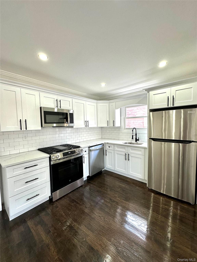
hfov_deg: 85.7
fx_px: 106
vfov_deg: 102.1
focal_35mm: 14
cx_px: 98
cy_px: 131
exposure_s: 1/120
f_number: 2.2
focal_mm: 2.22
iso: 125
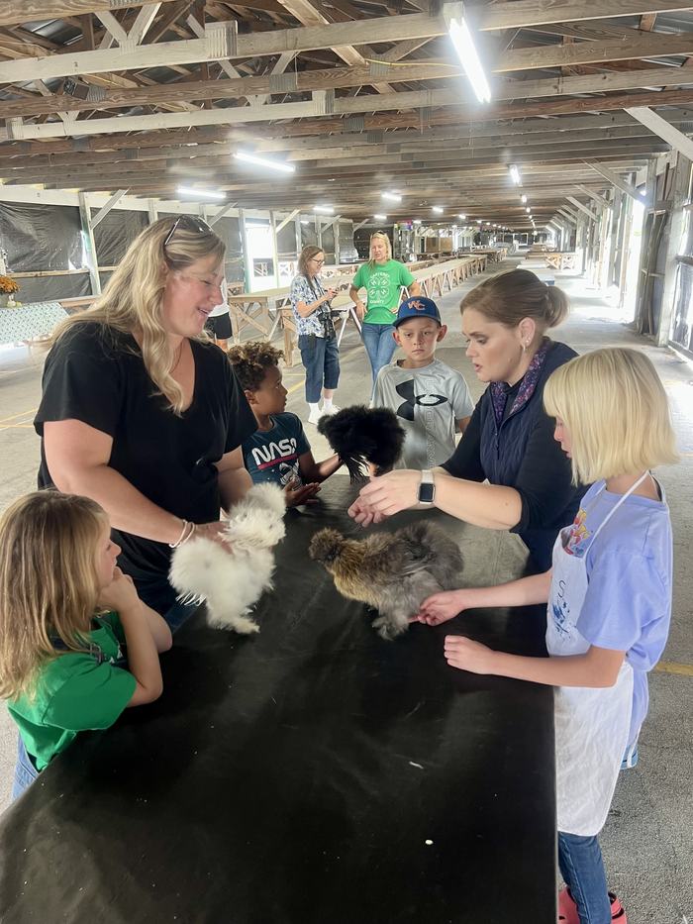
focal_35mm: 26
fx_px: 694
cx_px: 346
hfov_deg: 53.1
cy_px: 462
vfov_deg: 67.3
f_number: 1.5
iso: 125
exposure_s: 1/60
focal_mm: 5.7
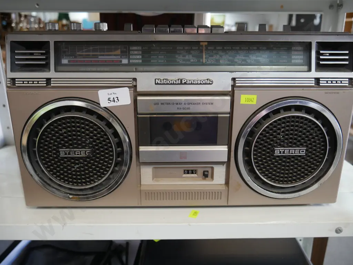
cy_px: 132
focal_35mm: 28
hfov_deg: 63.4
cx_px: 176
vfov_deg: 49.8
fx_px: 286
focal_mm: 14
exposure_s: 1/60
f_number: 3.5
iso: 400
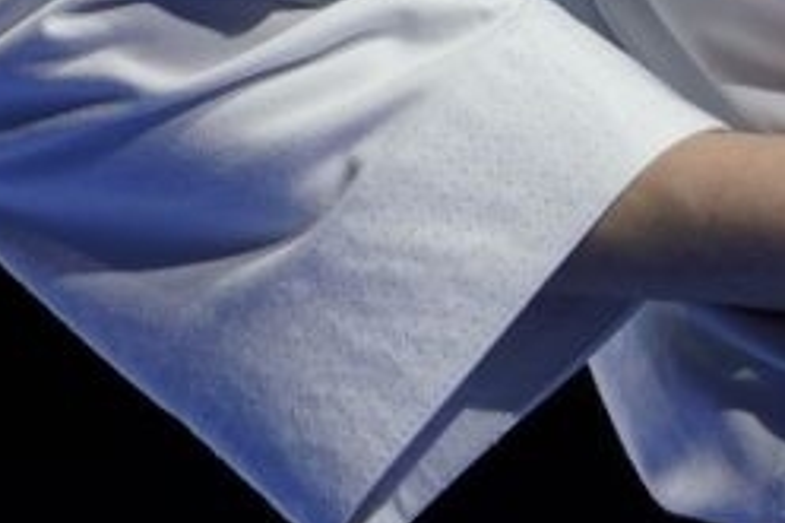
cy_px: -580
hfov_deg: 1.4
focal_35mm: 1454
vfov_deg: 0.9
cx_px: 1494
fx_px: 31683
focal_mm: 200
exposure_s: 1/500
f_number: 2.8
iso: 320
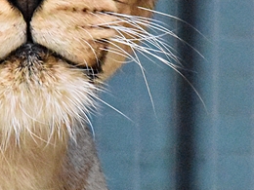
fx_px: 5841
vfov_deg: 1.9
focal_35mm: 796
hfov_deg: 2.5
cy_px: 42
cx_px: 70
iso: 12800
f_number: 5.6
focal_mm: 140
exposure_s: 1/320
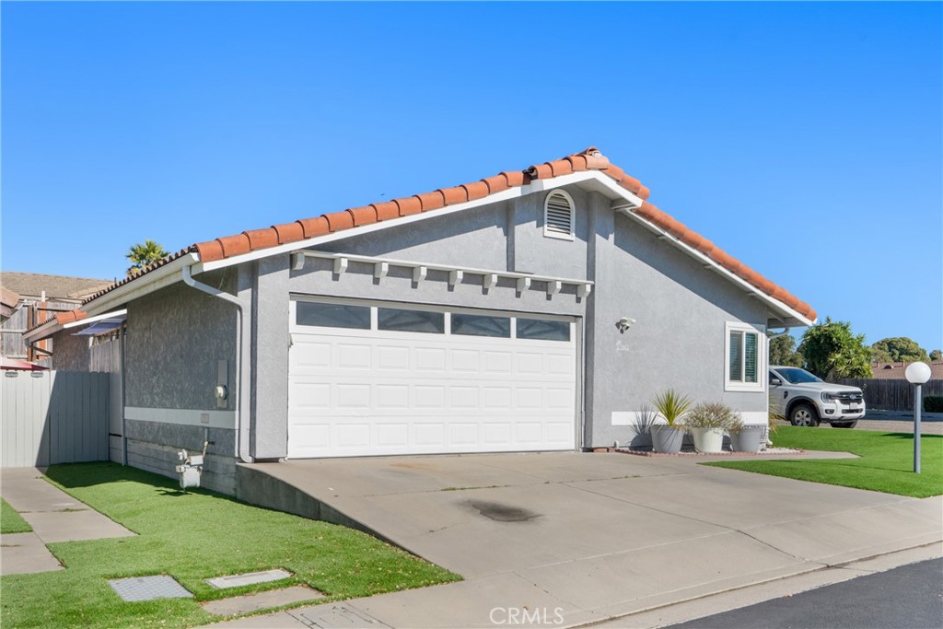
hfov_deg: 58.7
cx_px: 472
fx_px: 838
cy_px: 314
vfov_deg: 41.1
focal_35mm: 32
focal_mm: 32
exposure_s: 1/2000
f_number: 8
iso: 1000
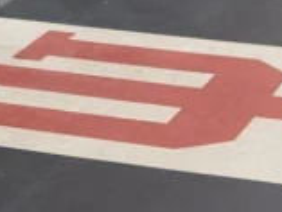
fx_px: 1785
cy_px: -252
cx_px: 50
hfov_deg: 9.0
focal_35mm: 219
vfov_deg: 6.5
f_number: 2
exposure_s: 1/160
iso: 1600
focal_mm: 35
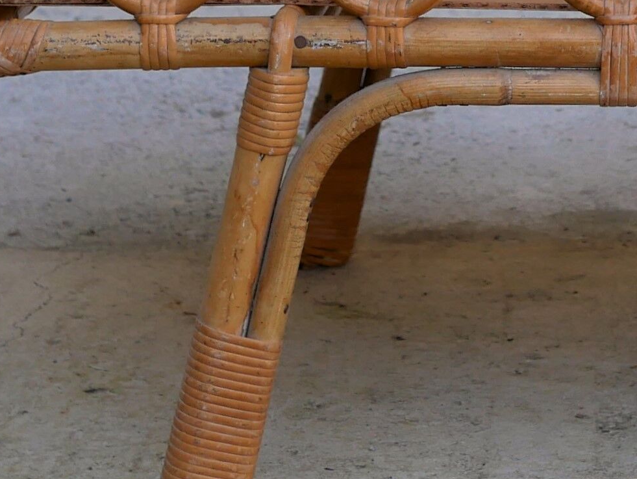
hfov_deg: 10.7
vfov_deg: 7.8
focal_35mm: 183
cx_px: 578
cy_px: -436
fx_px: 3370
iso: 200
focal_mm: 20
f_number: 3.2
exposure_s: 1/320
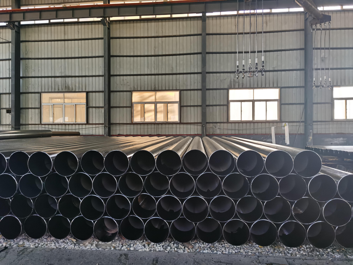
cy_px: 132
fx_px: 275
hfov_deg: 65.3
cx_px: 176
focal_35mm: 27
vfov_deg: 51.4
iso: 100
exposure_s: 1/100
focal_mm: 5.56
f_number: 1.6
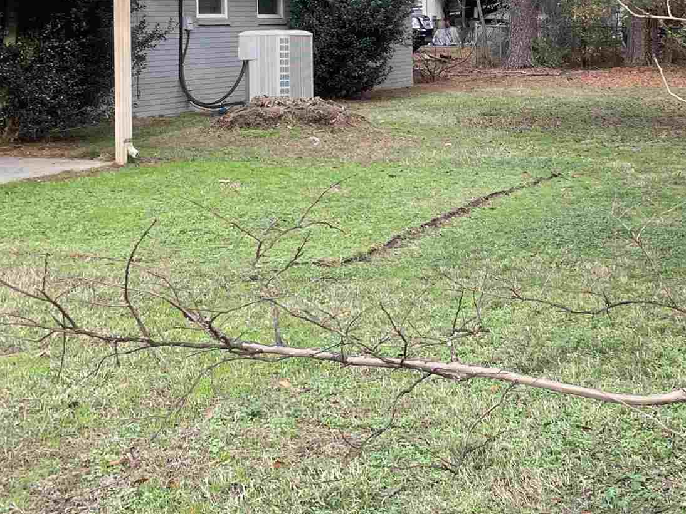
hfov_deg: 25.2
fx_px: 1447
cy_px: 57
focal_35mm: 73
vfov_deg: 19.8
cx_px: 712
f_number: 1.6
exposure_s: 1/121
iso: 32
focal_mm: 4.2
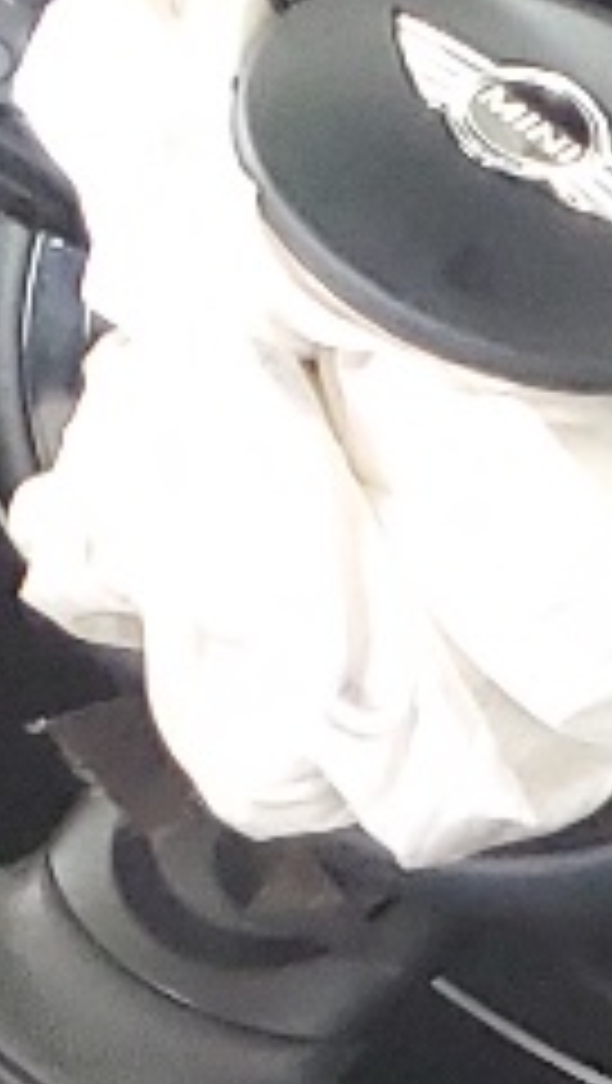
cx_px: 2160
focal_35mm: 188
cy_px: 2038
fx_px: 5410
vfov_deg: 10.6
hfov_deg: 5.8
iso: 302
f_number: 1.5
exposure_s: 1/40
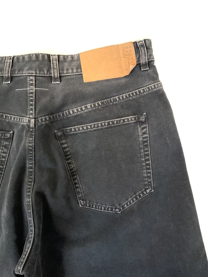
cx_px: 104
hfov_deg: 48.2
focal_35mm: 29
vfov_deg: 61.7
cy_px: 138
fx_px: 232
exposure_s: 1/60
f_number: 1.8
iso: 64
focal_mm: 3
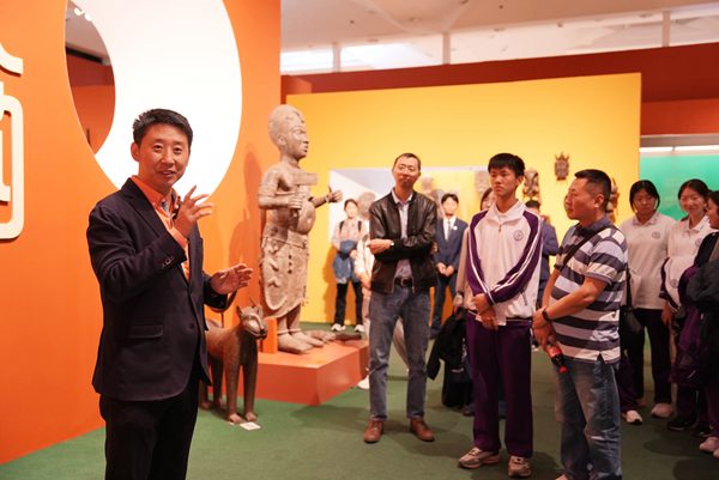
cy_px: 240
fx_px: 739
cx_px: 360
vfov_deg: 36.0
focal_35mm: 37
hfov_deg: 51.9
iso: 2000
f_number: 2.8
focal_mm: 37
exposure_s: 1/50
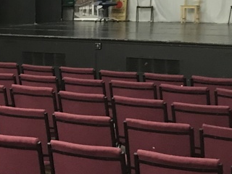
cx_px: 15
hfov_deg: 18.4
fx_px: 704
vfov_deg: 14.1
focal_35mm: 105
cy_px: 63
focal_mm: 3.99
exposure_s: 1/7
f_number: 1.8
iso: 100
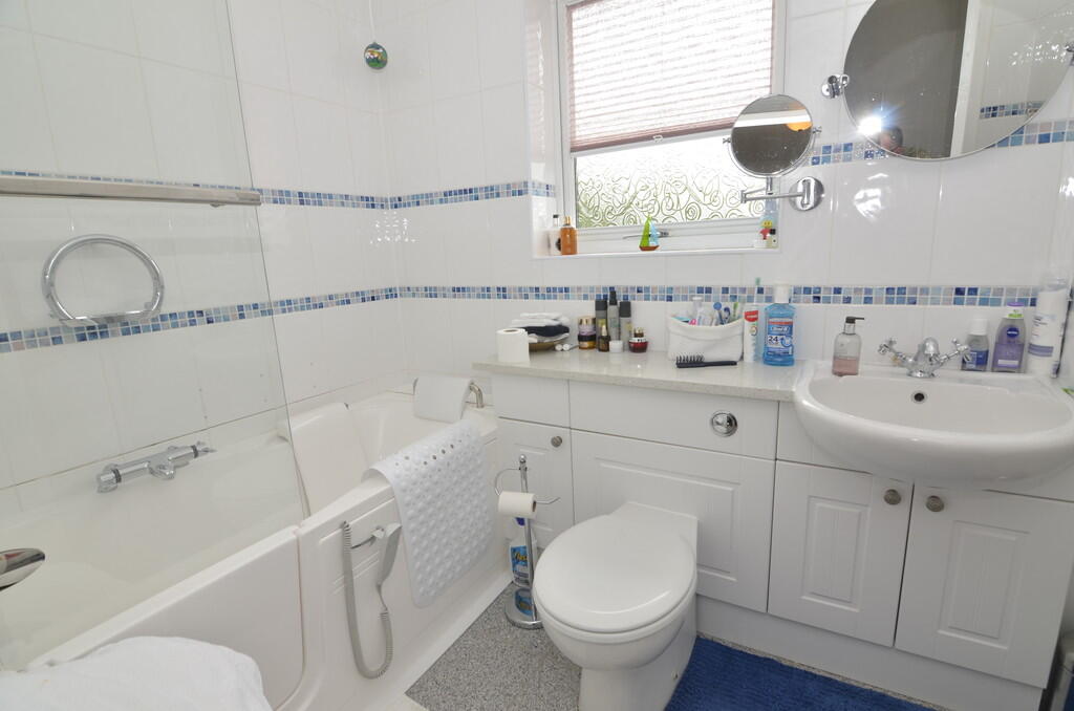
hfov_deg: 95.1
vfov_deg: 71.8
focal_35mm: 16
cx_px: 537
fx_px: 491
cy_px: 356
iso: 400
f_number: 5.6
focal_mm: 11
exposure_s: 1/125
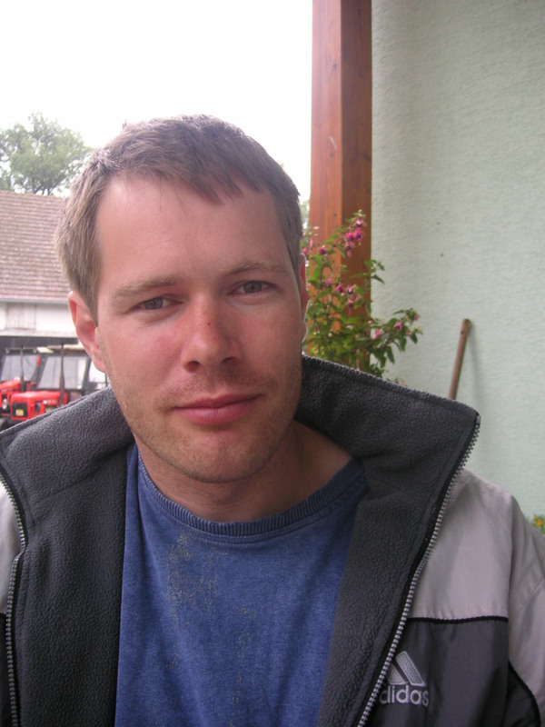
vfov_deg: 50.1
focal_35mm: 37
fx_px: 777
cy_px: 364
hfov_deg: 38.7
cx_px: 272
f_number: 2.8
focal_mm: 6.1
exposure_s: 1/90
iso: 50
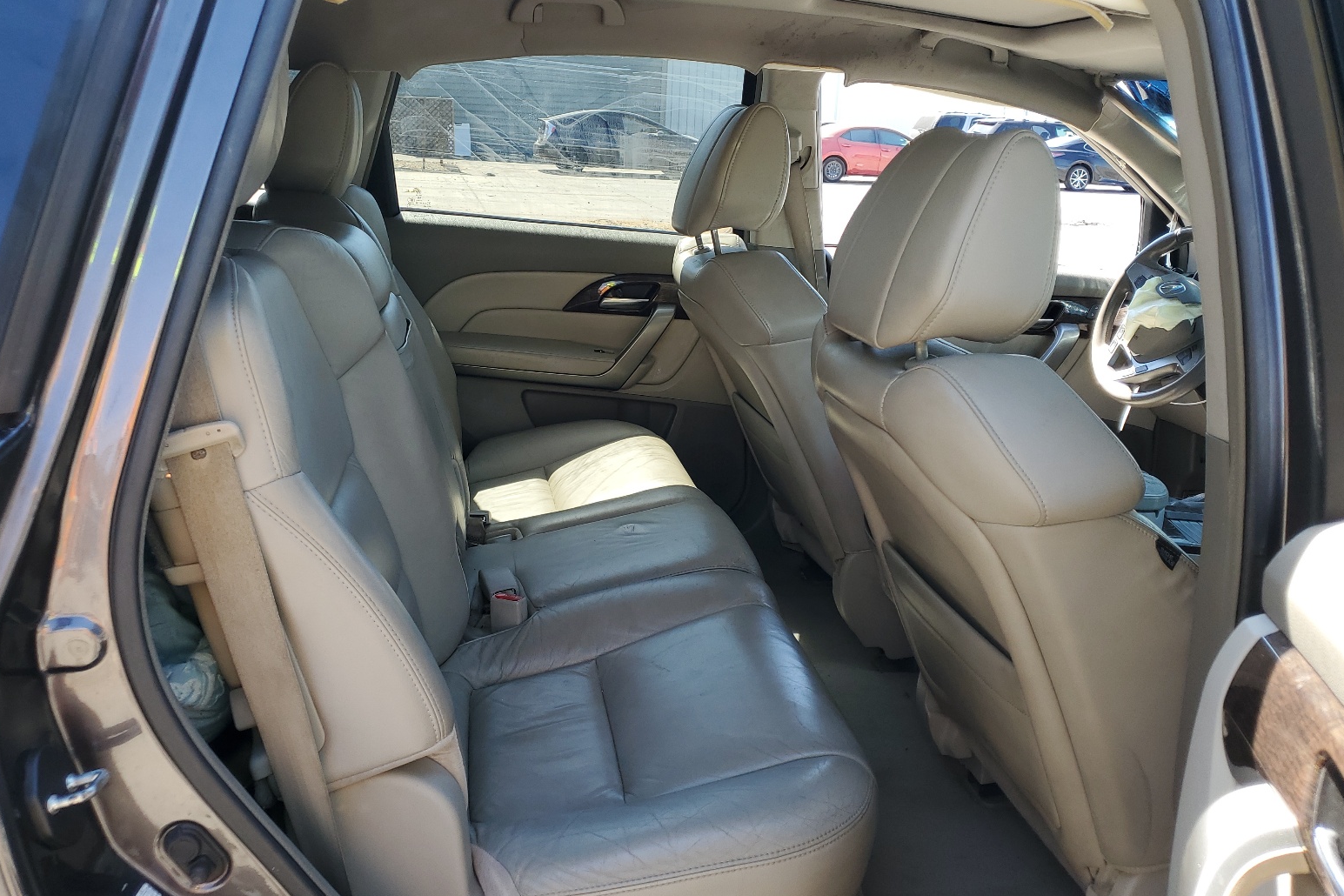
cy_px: 451
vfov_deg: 46.4
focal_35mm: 28
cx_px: 659
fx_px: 1045
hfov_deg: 65.5
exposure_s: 1/323
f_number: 1.5
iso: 50
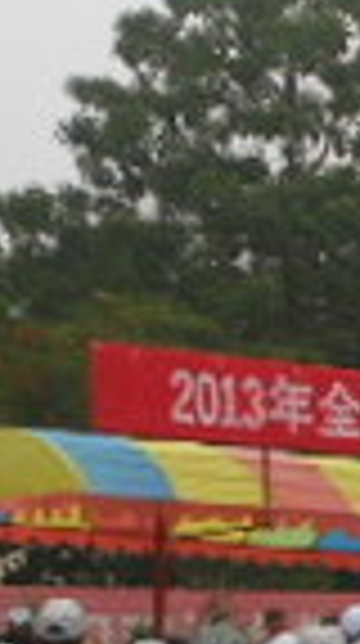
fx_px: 2028
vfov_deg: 17.6
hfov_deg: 8.9
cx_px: 950
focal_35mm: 119
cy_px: 658
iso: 80
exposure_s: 1/500
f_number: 3.2
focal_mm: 4.6
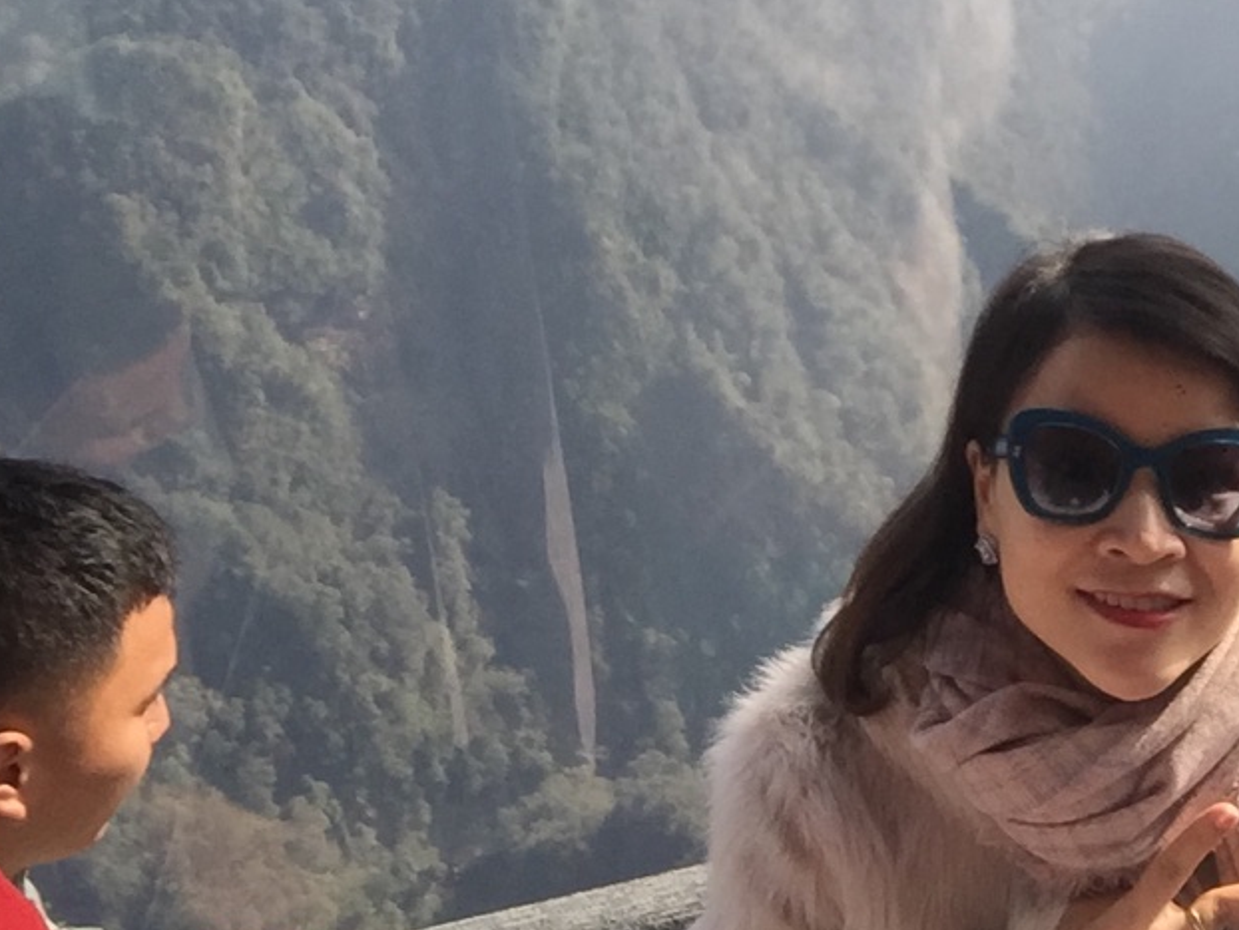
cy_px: 211
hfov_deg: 36.4
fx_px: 1826
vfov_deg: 28.1
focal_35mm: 51
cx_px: 962
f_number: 2.2
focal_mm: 2.65
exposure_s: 1/373
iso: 32
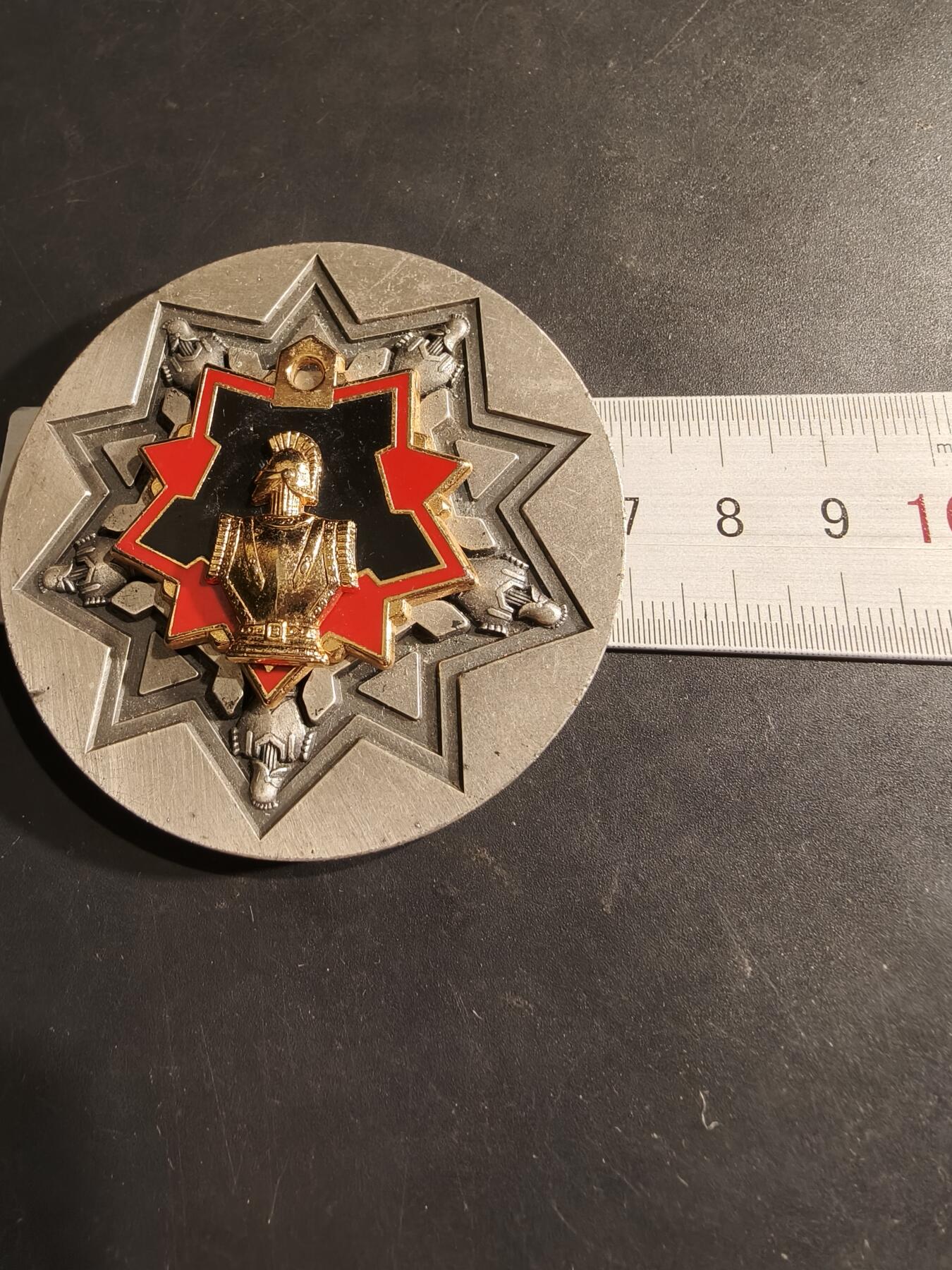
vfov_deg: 73.9
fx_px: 843
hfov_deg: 58.9
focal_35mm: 23
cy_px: 635
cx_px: 476
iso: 160
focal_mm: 2.32
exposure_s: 1/82.2
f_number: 2
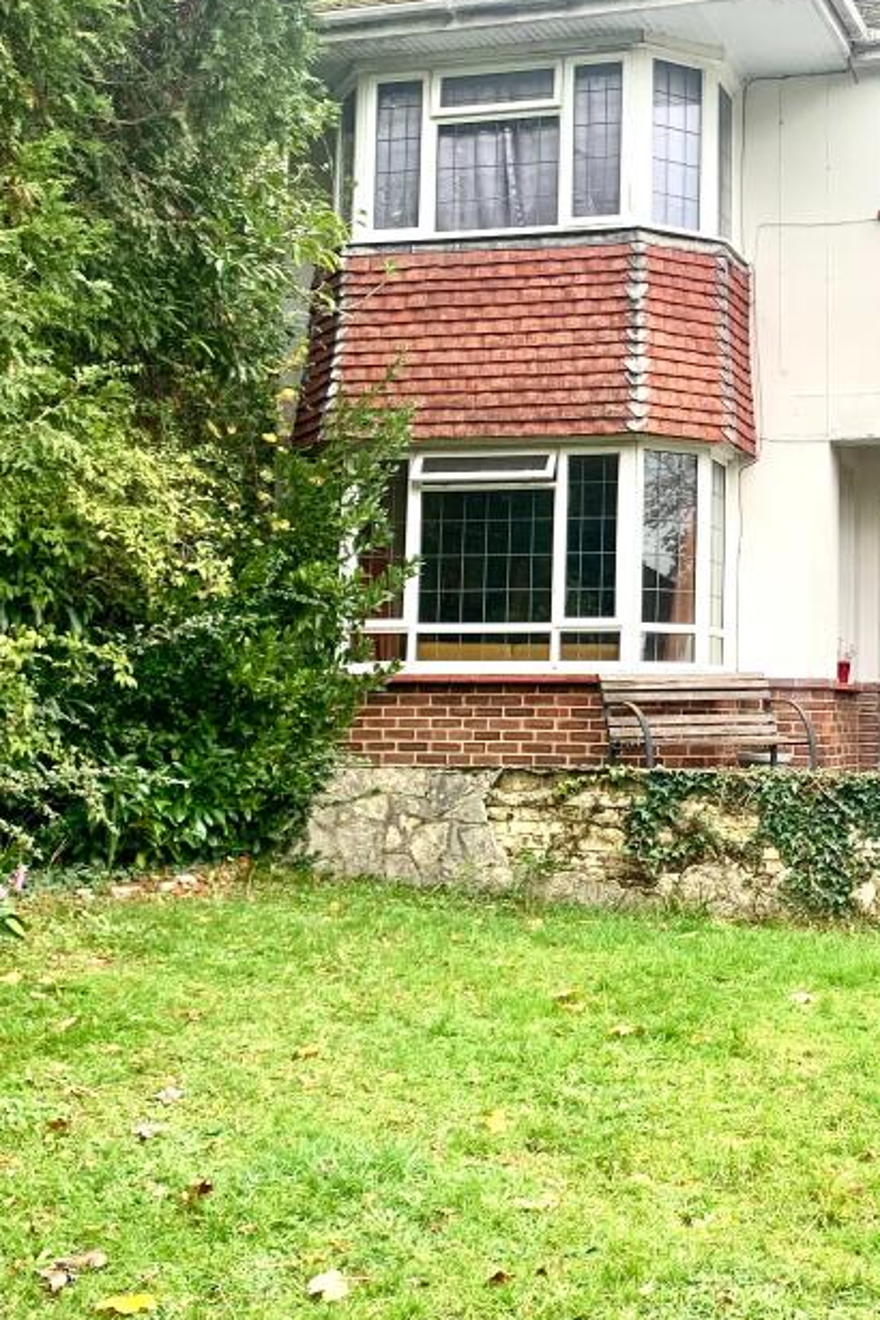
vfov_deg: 43.5
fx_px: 1650
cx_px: 773
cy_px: 554
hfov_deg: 28.8
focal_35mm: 45
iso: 50
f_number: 1.8
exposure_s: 1/121
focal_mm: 4.25
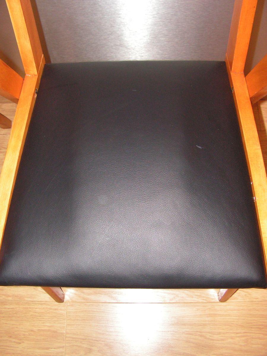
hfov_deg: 39.7
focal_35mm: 36
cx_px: 134
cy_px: 178
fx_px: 370
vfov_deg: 51.4
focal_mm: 6
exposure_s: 1/40
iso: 200
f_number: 3.2
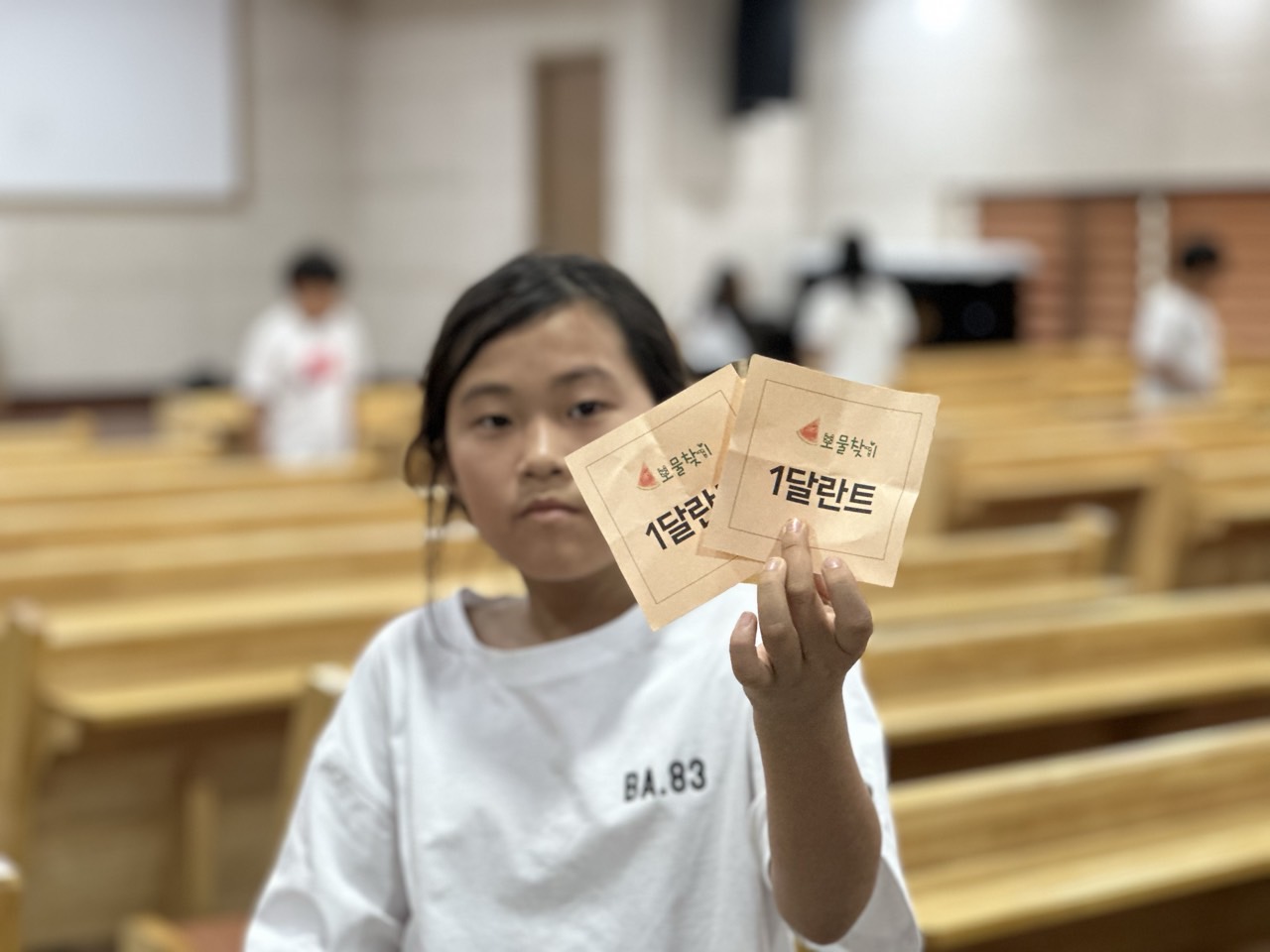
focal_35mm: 77
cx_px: 635
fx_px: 2825
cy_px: 476
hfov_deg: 25.3
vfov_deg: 19.1
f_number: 2.8
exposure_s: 1/40
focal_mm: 9
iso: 160
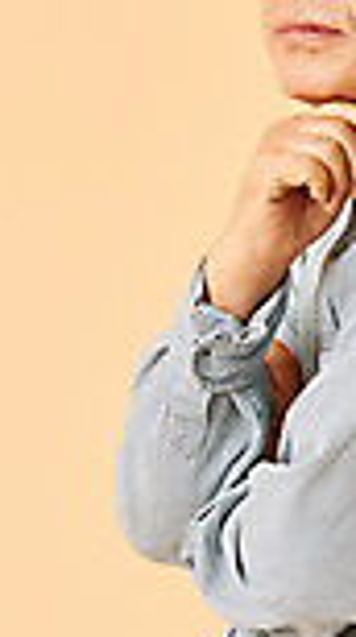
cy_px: 364
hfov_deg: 2.6
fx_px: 7830
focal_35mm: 464
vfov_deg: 4.7
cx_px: 346
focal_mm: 170
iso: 100
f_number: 8
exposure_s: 1/125
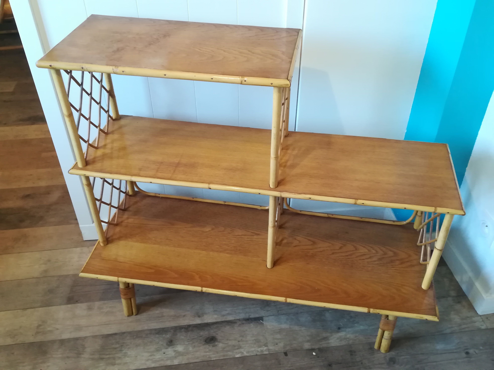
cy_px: 185
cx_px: 247
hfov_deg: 58.4
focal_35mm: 31
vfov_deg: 45.4
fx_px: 442
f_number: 2.2
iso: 400
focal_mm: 3.83
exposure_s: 1/24
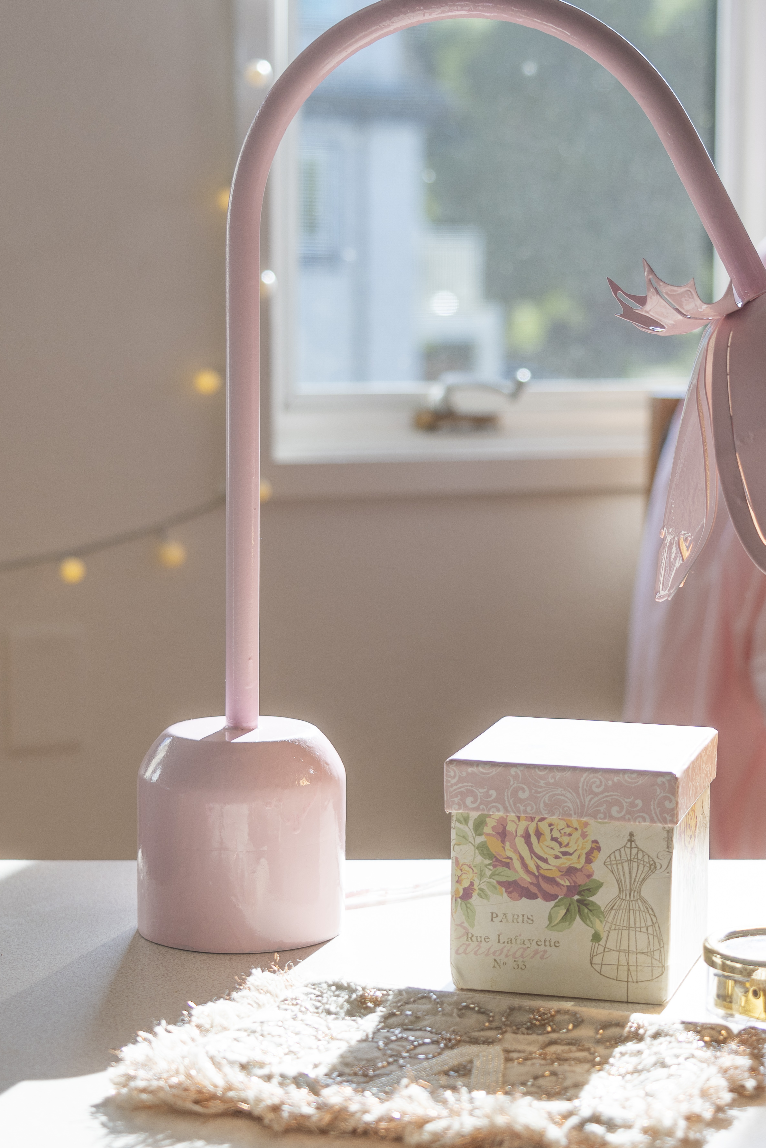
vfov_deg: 24.2
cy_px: 555
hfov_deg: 16.2
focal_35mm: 84
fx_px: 2681
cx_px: 564
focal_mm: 50
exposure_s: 1/200
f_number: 4
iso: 100
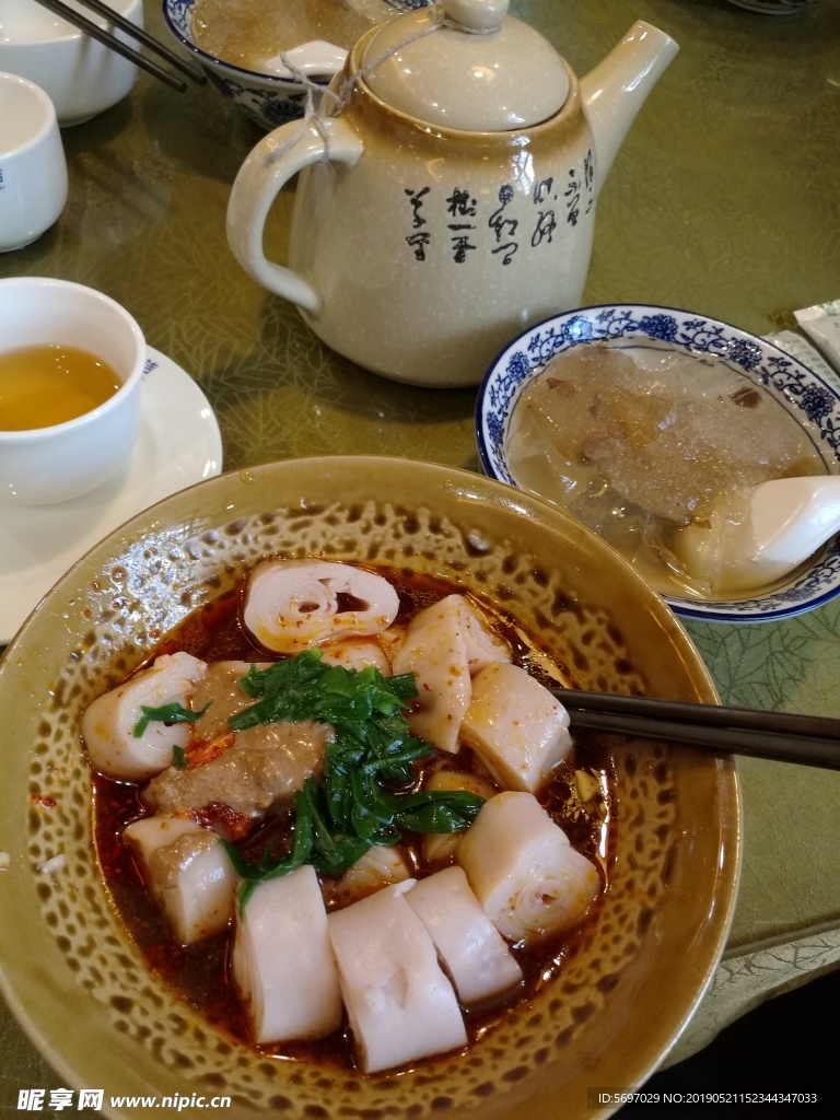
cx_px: 420
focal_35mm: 27
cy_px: 560
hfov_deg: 51.4
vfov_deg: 65.3
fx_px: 874
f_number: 2
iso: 200
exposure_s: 1/33.3
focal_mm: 4.04
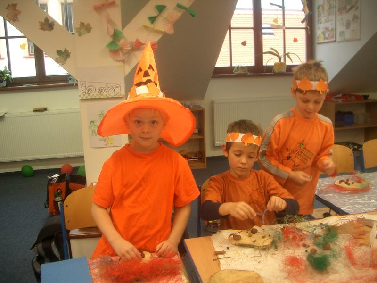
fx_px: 381
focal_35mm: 35
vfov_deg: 40.7
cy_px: 142
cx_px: 188
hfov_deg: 52.6
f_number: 2.6
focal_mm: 5.8
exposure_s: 1/40
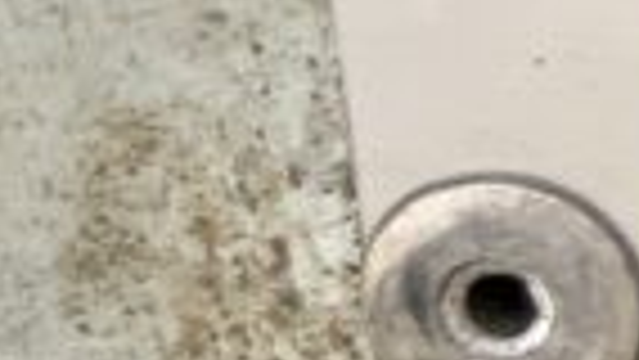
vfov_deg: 5.1
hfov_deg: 8.0
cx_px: 2002
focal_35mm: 228
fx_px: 3865
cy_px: -621
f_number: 1.8
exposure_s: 1/365
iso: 16
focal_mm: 3
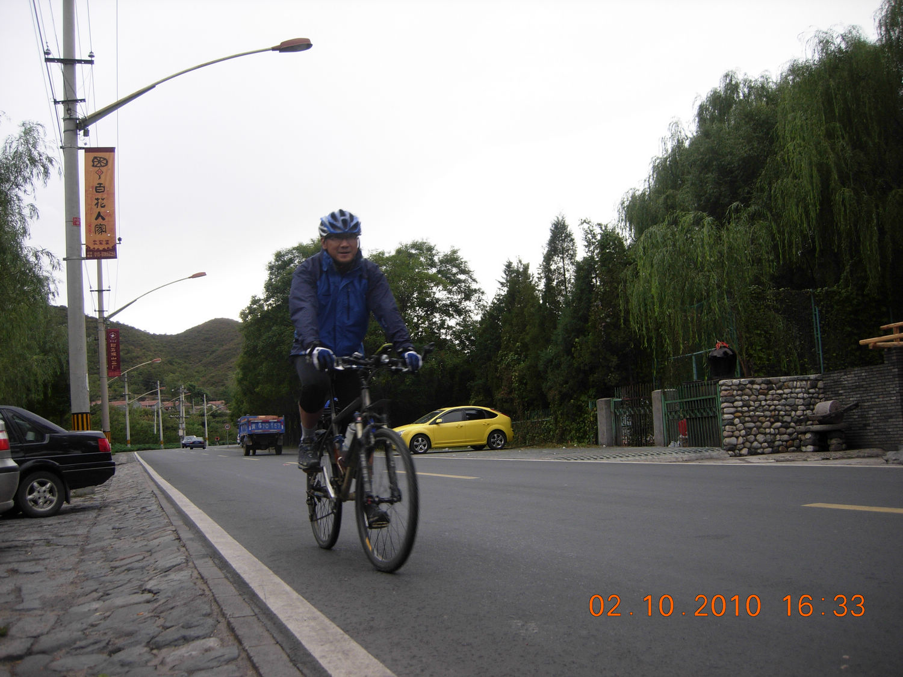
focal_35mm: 36
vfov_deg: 39.7
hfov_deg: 51.4
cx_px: 452
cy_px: 338
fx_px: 939
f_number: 2.7
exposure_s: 1/58.6
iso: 50
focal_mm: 7.5
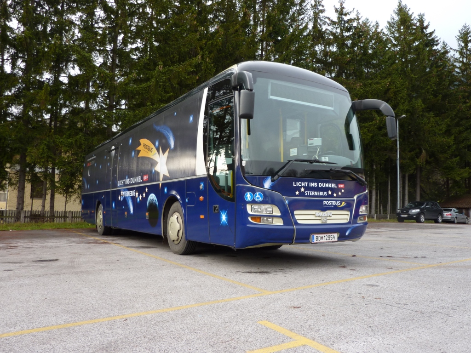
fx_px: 395
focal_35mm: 29
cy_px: 176
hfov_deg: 61.7
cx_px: 236
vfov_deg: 48.2
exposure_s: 1/100
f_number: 3.4
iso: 80
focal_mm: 4.7
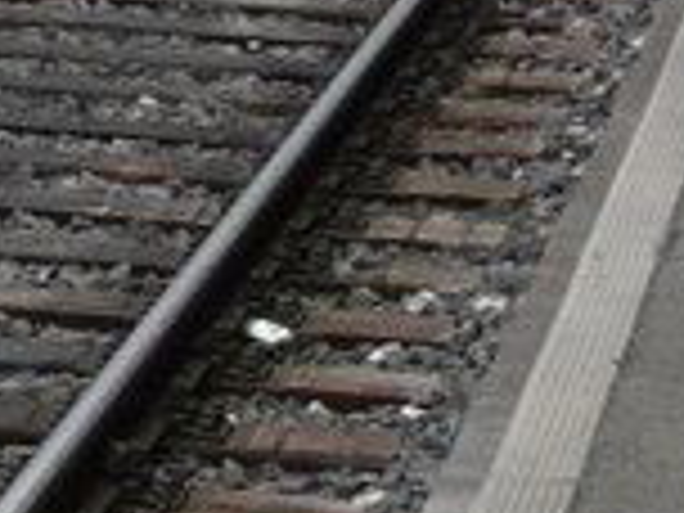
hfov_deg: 6.6
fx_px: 5454
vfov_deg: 5.2
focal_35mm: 276
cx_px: -1246
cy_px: -756
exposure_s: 1/160
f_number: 3.6
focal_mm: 6.8
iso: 125
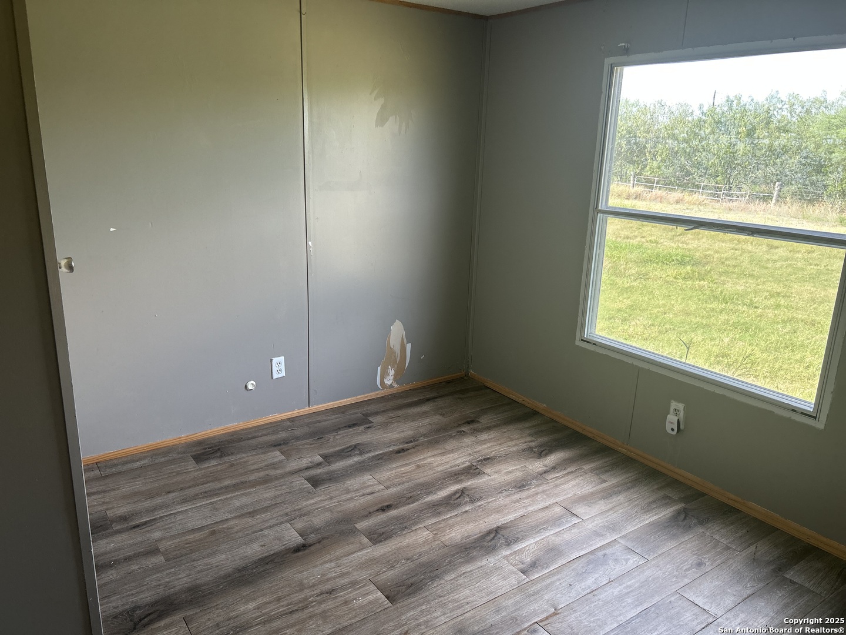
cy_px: 318
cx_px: 423
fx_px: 635
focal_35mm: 26
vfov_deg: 53.1
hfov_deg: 67.3
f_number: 1.5
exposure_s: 1/167
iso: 64
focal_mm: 5.7
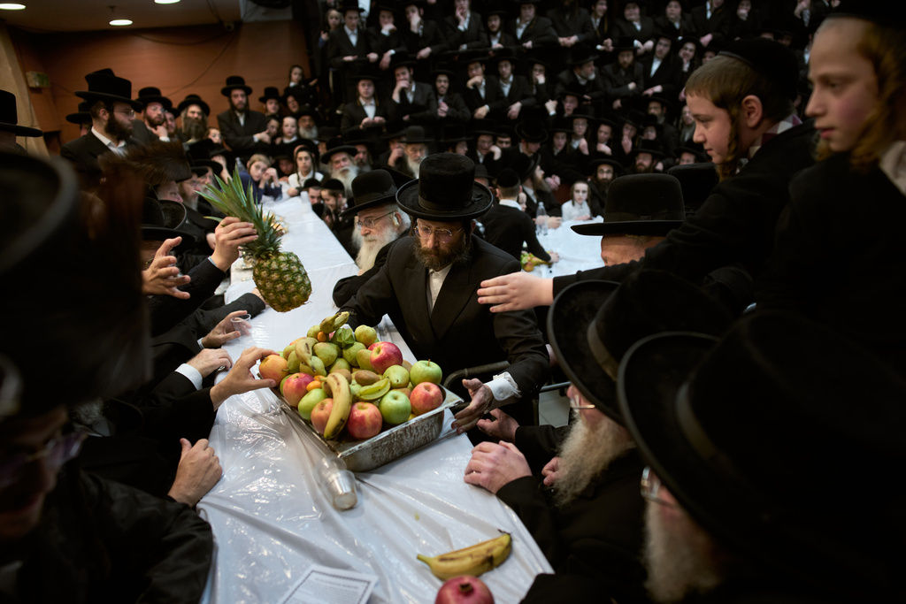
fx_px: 604
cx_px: 453
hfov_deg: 73.7
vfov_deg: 53.1
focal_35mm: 24
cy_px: 302
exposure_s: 1/640
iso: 640
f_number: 2
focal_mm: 24
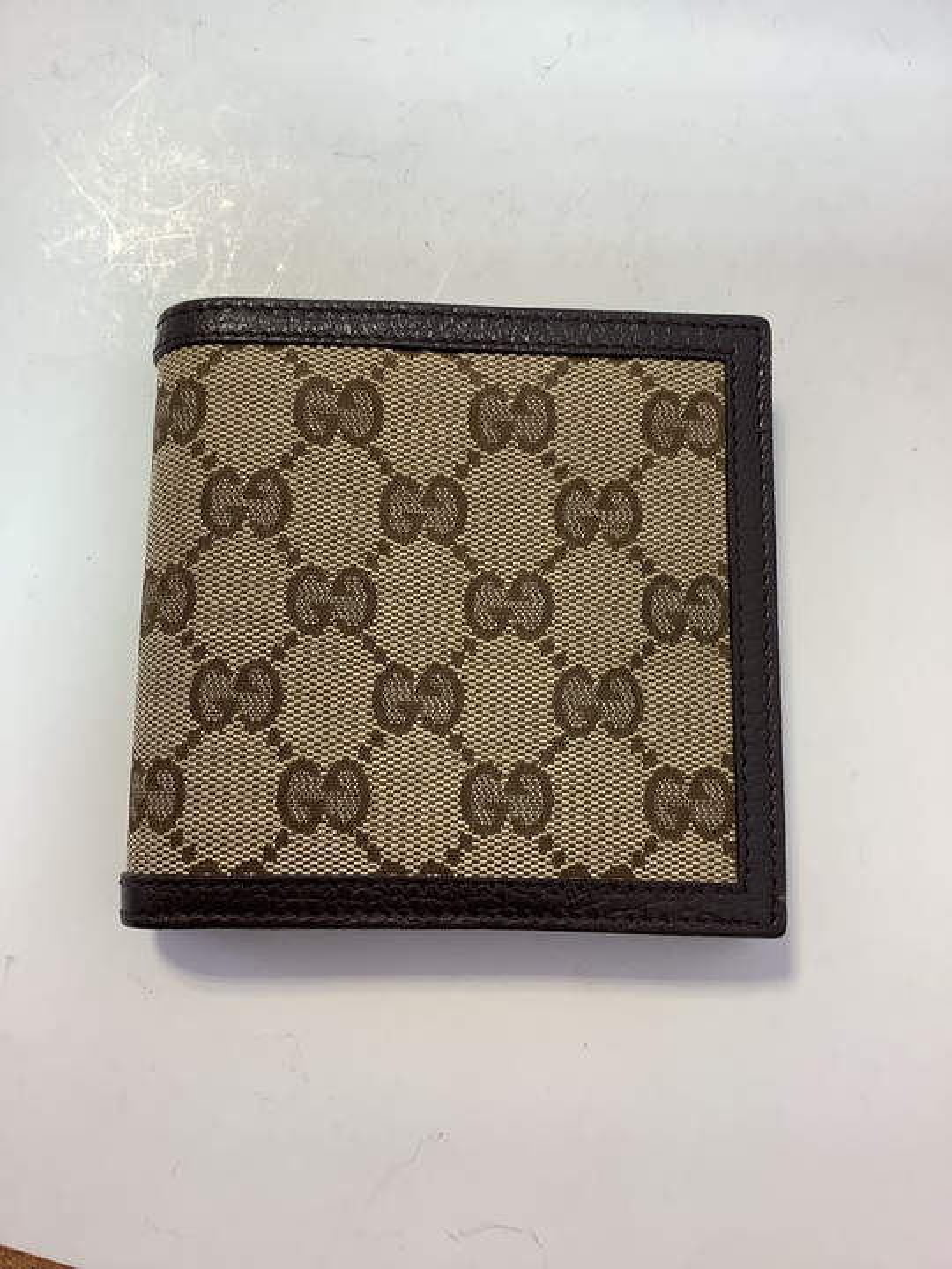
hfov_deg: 45.4
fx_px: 1137
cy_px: 634
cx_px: 476
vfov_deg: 58.4
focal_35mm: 31
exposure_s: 1/50
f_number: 2.4
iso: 80
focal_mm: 3.3
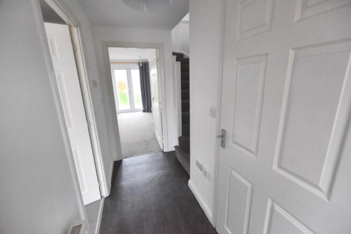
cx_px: 176
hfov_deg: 100.4
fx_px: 146
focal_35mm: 15
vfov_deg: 77.4
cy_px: 117
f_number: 3.5
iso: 1250
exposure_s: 1/125
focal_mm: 10
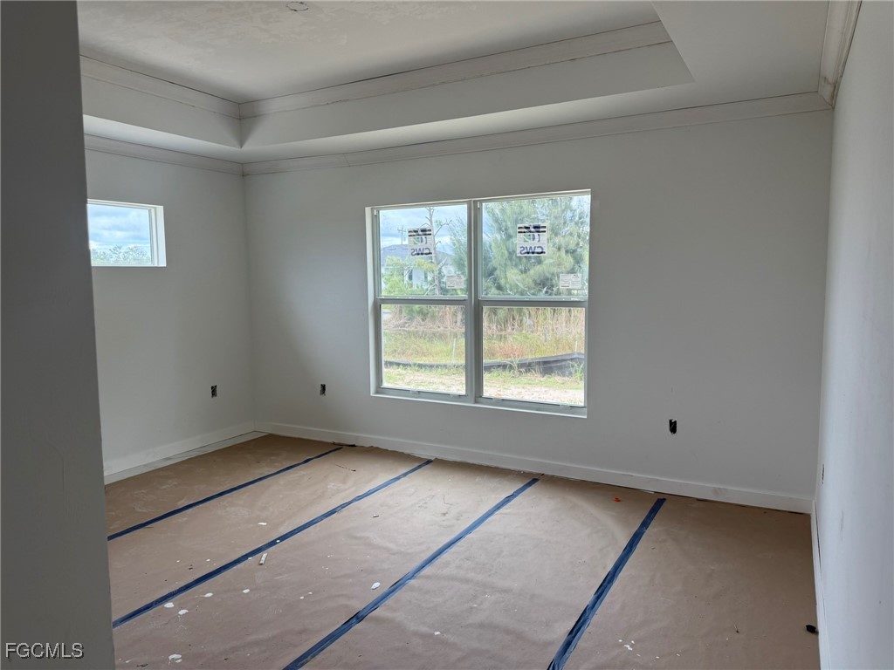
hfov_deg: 71.6
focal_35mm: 24
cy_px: 335
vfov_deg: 56.8
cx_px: 447
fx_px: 620
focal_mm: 6.76
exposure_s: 1/456
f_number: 1.78
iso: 100
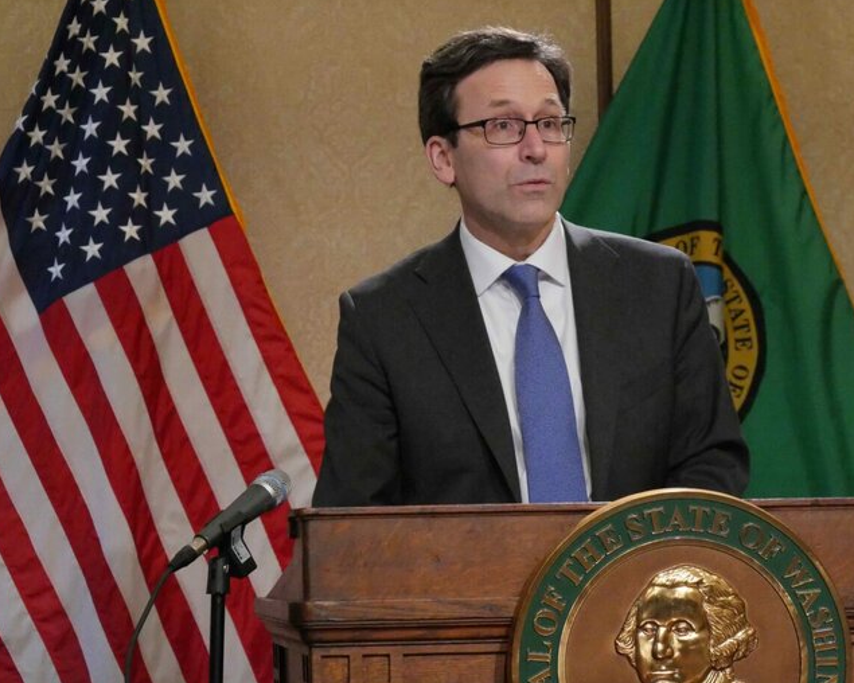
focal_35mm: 128
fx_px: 3235
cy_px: 285
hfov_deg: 15.0
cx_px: 514
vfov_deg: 12.1
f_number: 6.3
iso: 6400
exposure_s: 1/200
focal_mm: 49
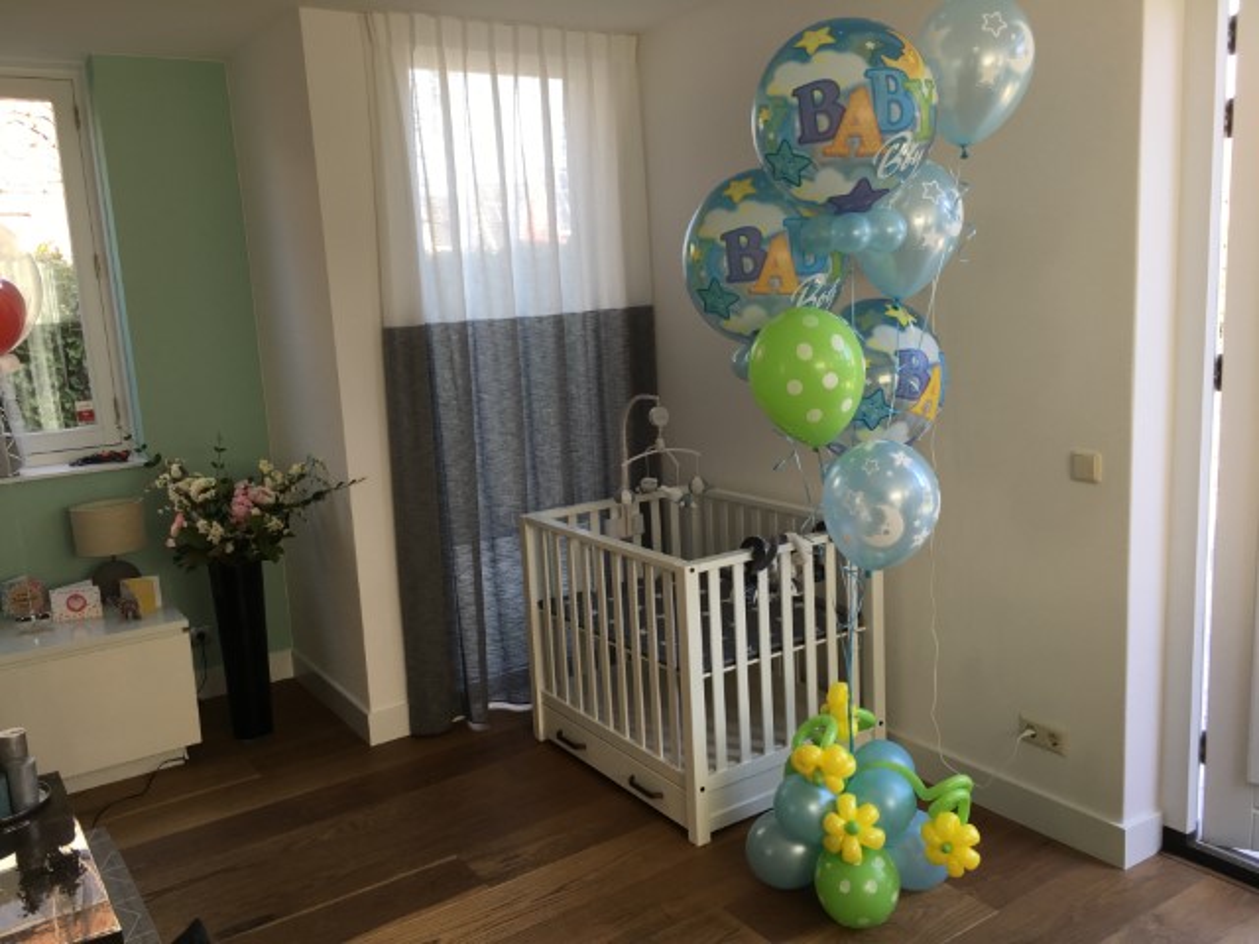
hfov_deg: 61.7
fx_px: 1055
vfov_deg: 48.2
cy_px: 472
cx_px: 630
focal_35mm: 29
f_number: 2.2
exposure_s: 1/50
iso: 25
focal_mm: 4.15
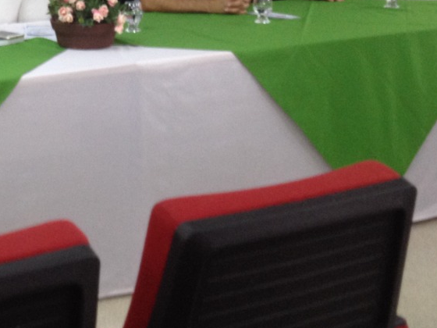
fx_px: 1136
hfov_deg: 21.2
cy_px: -77
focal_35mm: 90
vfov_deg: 15.7
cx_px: 35
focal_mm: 4.28
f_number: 2.4
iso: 80
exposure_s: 1/20
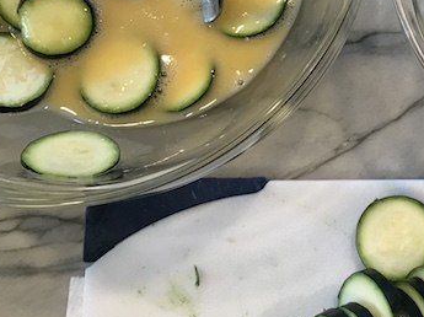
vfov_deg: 22.4
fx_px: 795
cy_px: 84
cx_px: 453
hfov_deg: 27.6
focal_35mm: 65
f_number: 1.8
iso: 40
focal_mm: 3.99
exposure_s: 1/20
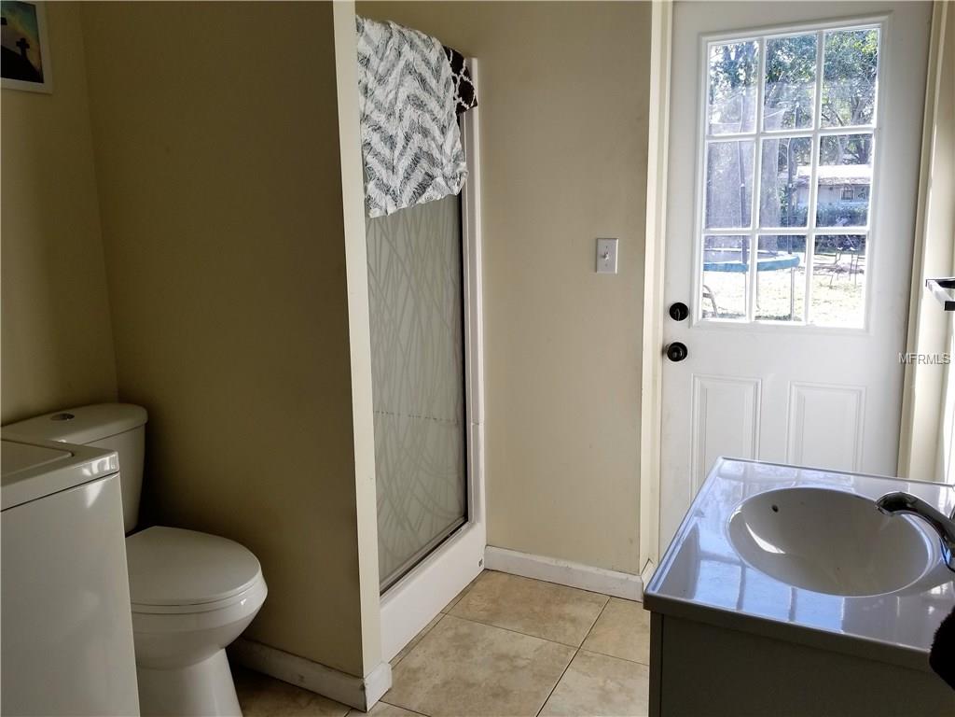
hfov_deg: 67.3
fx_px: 717
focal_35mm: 26
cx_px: 478
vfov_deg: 53.1
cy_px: 358
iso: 50
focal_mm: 4.25
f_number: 1.7
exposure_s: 1/218
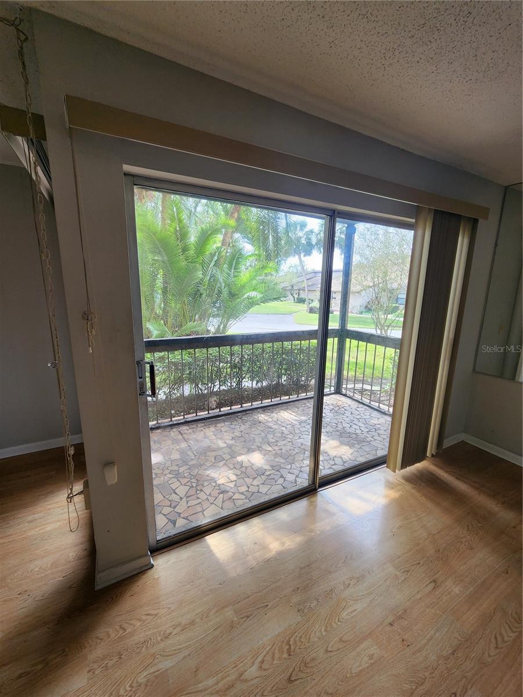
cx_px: 262
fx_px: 262
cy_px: 348
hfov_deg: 89.9
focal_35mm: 13
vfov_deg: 106.2
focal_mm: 2.2
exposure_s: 1/60
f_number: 2.2
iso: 80
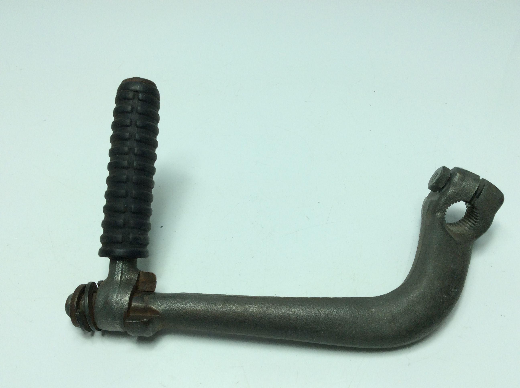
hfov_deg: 56.9
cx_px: 260
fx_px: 480
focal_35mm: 32
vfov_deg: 44.1
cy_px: 194
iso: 32
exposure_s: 1/602
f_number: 2.4
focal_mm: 3.3
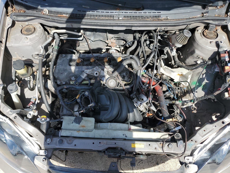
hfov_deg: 67.3
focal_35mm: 26
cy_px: 86
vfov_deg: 53.1
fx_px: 173
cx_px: 115
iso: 50
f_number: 1.5
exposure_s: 1/1667
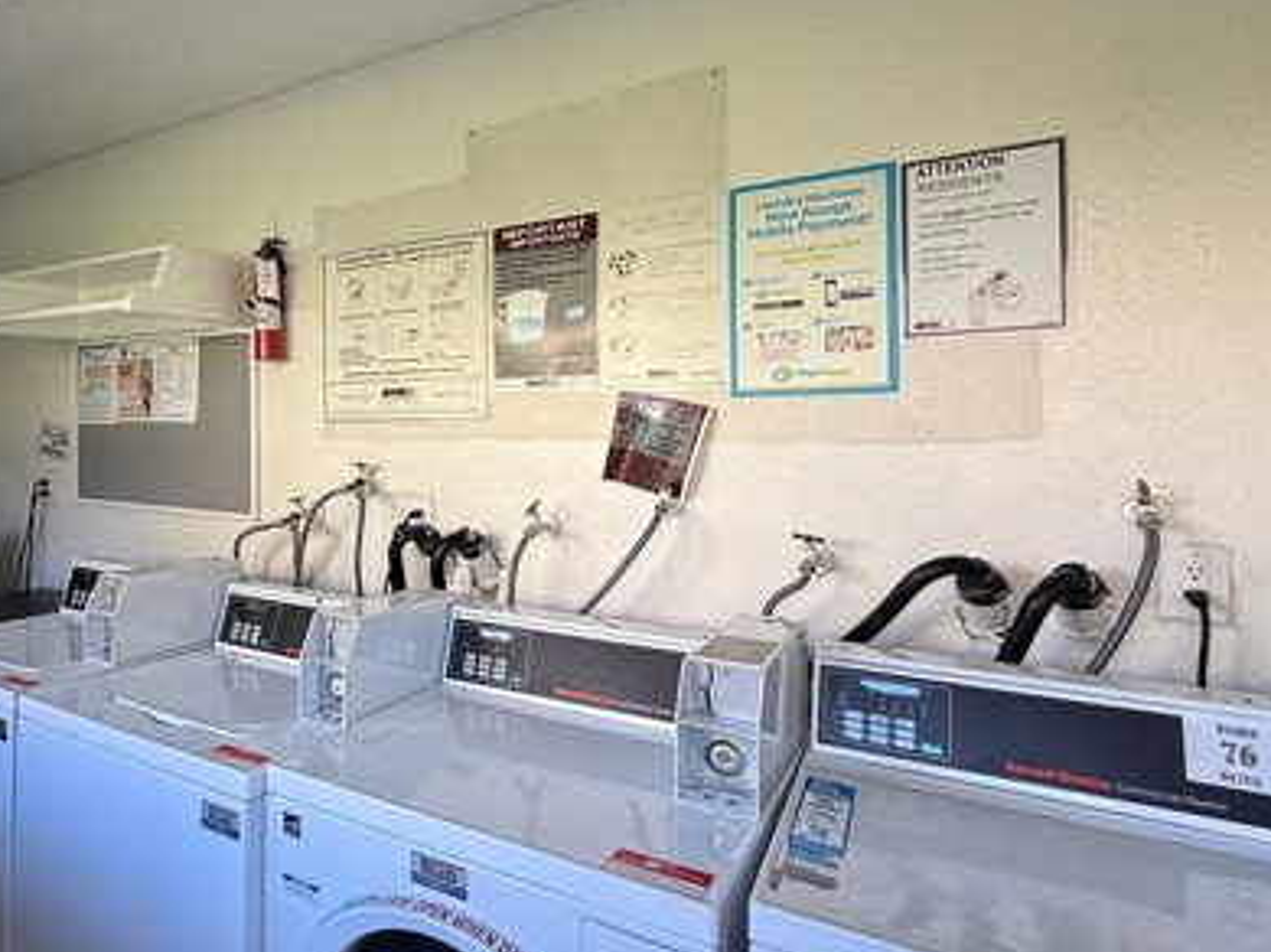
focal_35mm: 23
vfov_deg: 58.7
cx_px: 339
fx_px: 844
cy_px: 430
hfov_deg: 69.7
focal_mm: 2.22
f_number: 2.2
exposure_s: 1/99
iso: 64
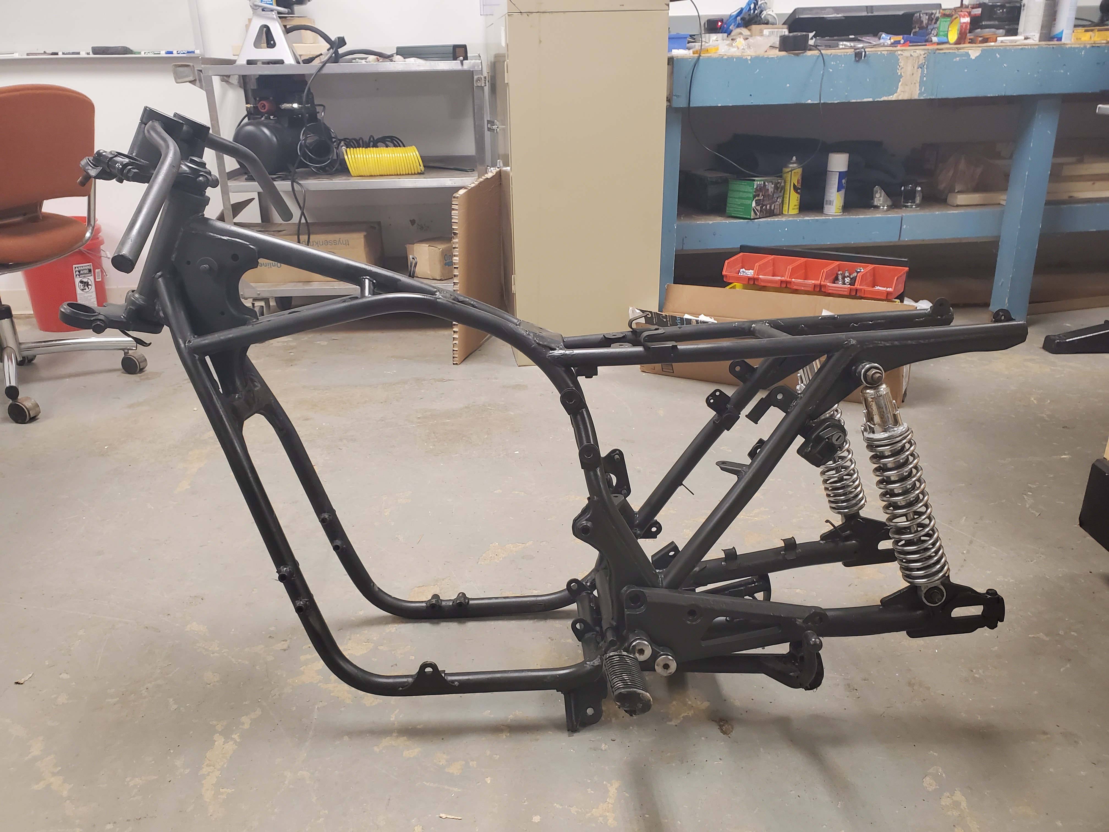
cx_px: 554
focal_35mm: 26
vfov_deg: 53.1
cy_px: 416
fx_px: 833
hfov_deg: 67.3
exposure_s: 1/40
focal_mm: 4.3
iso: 320
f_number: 2.4
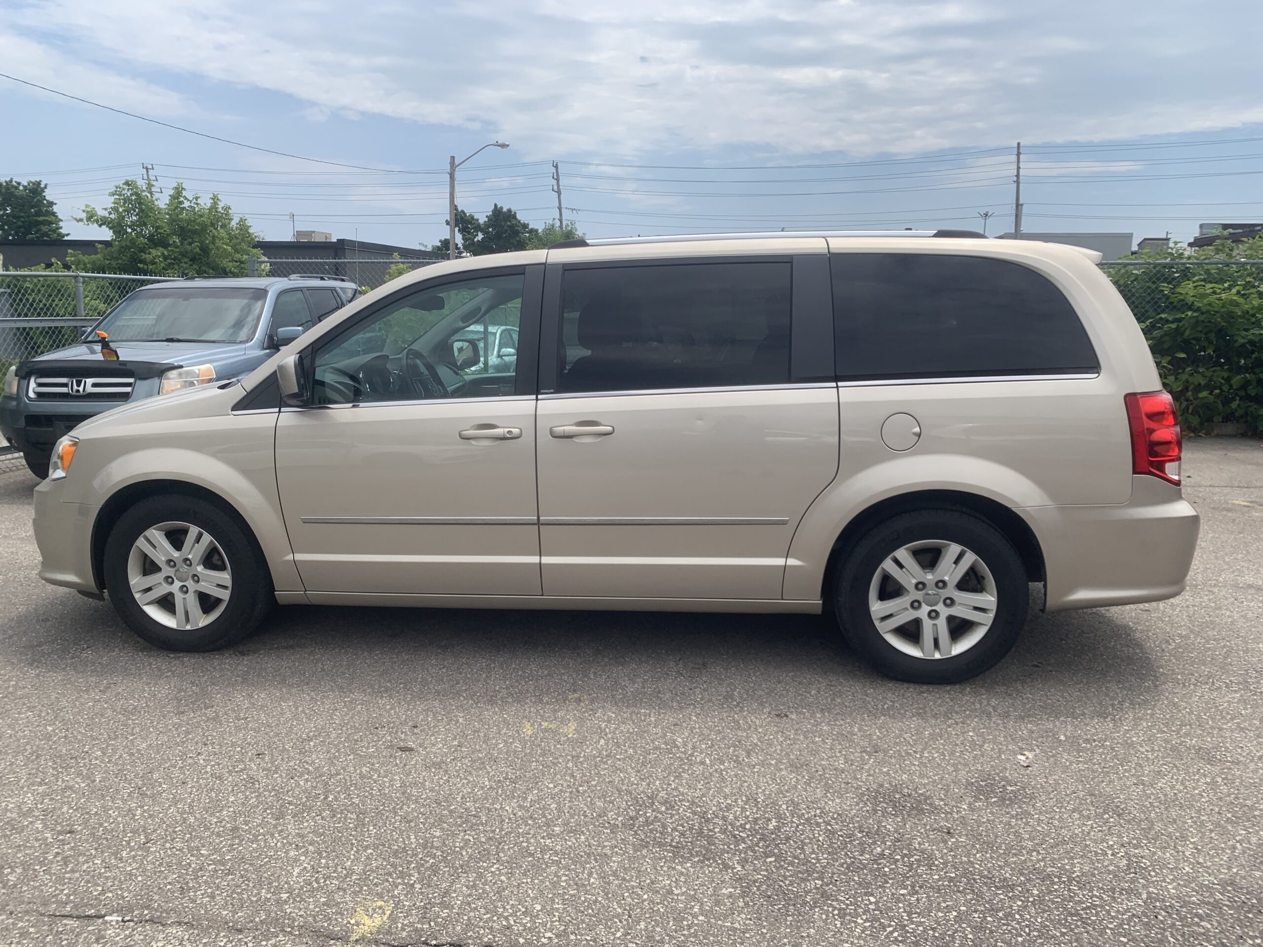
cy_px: 474
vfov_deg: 53.1
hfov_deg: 67.3
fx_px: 949
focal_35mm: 26
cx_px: 632
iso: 25
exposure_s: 1/2755
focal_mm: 4.25
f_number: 1.8
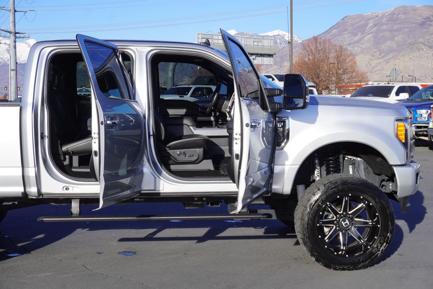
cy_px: 144
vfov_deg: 25.1
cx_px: 216
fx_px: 650
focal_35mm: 54
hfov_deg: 36.9
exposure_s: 1/125
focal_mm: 36
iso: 100
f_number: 10
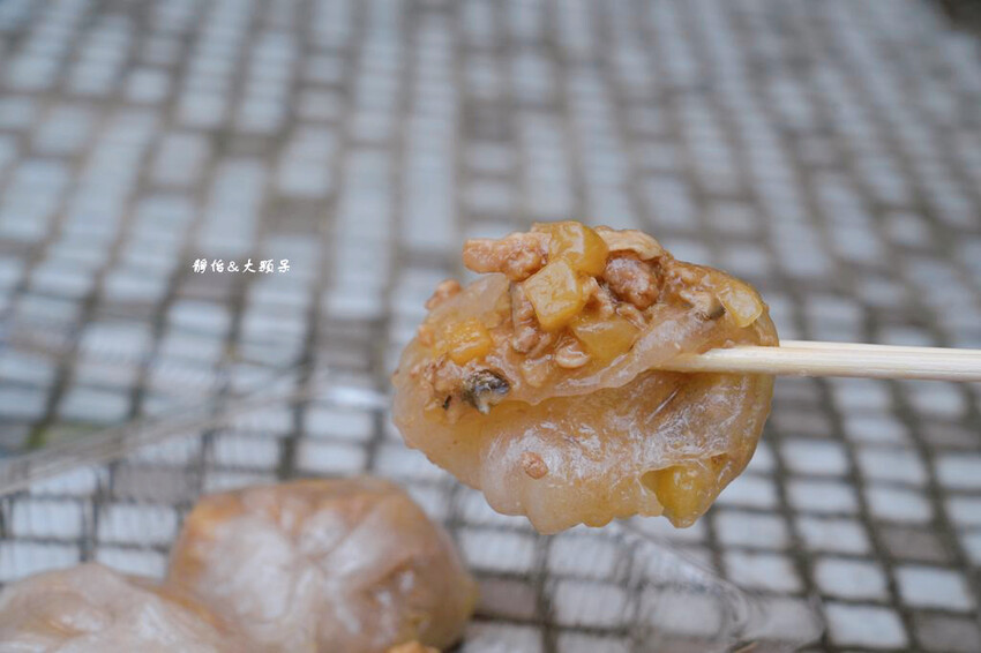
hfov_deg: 24.8
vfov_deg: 16.6
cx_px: 490
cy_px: 326
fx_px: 2234
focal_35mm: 82
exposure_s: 1/500
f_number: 8
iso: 320
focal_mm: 82
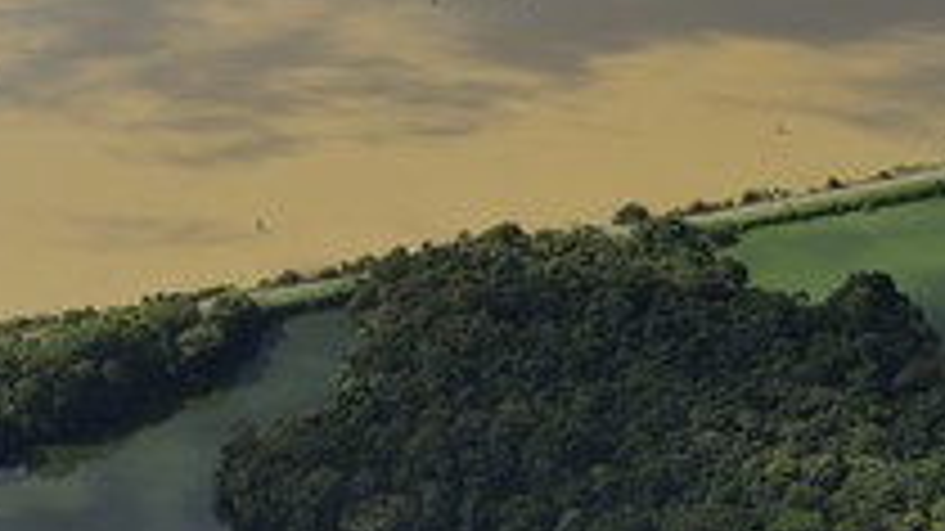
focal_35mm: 92
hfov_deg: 22.8
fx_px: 2305
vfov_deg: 13.1
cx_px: 189
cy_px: 72
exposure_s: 1/1000
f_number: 9
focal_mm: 44
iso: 320
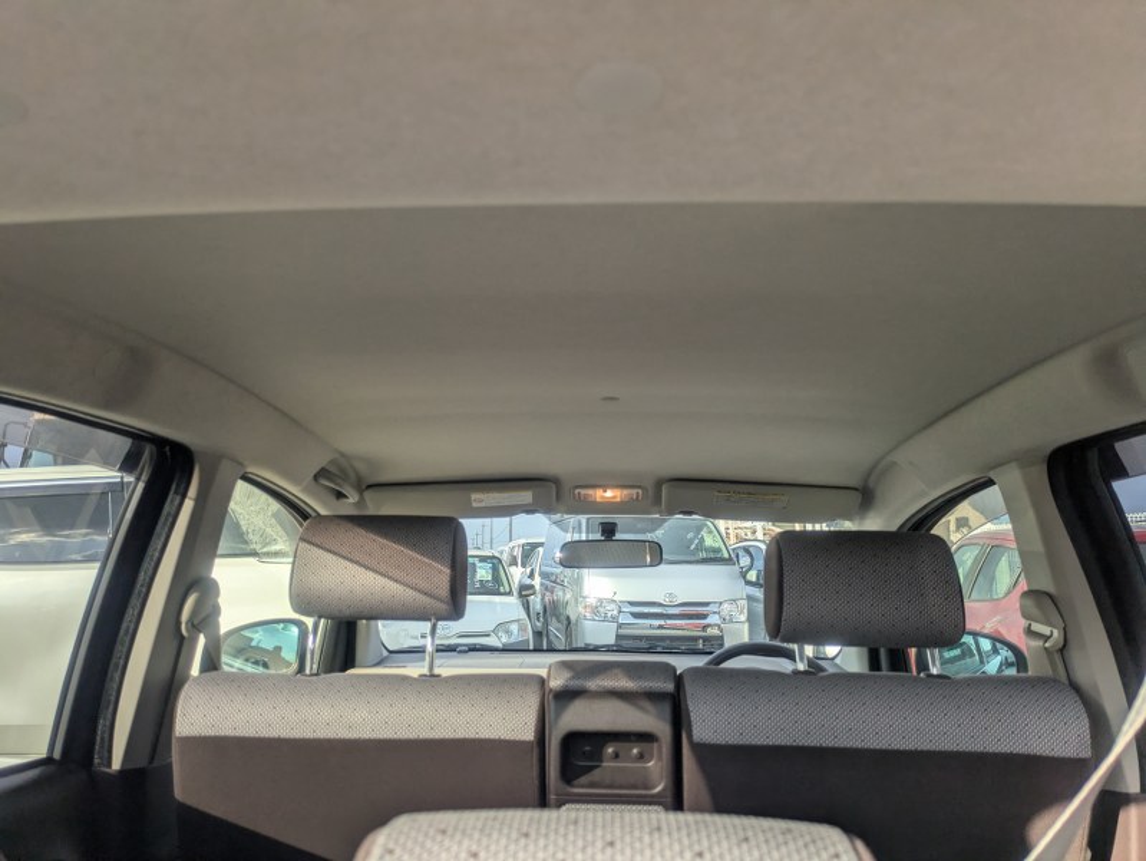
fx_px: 828
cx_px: 573
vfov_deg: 54.9
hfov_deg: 69.4
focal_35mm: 25
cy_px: 430
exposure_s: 1/480
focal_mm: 5.43
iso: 44
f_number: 1.89
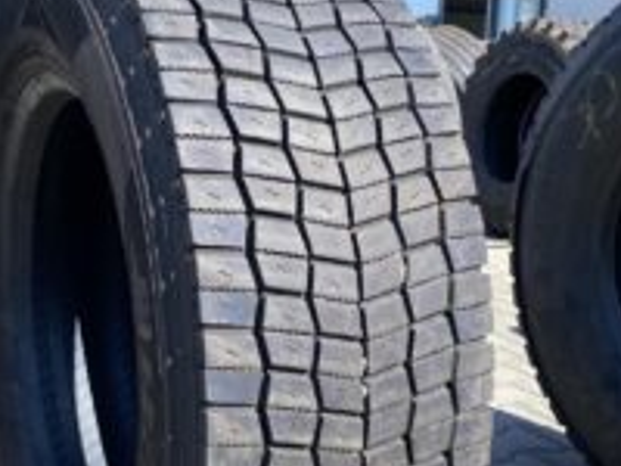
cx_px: 264
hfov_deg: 34.3
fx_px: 1005
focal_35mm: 56
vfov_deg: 25.9
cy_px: 328
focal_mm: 4.25
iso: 32
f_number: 1.8
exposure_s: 1/1182
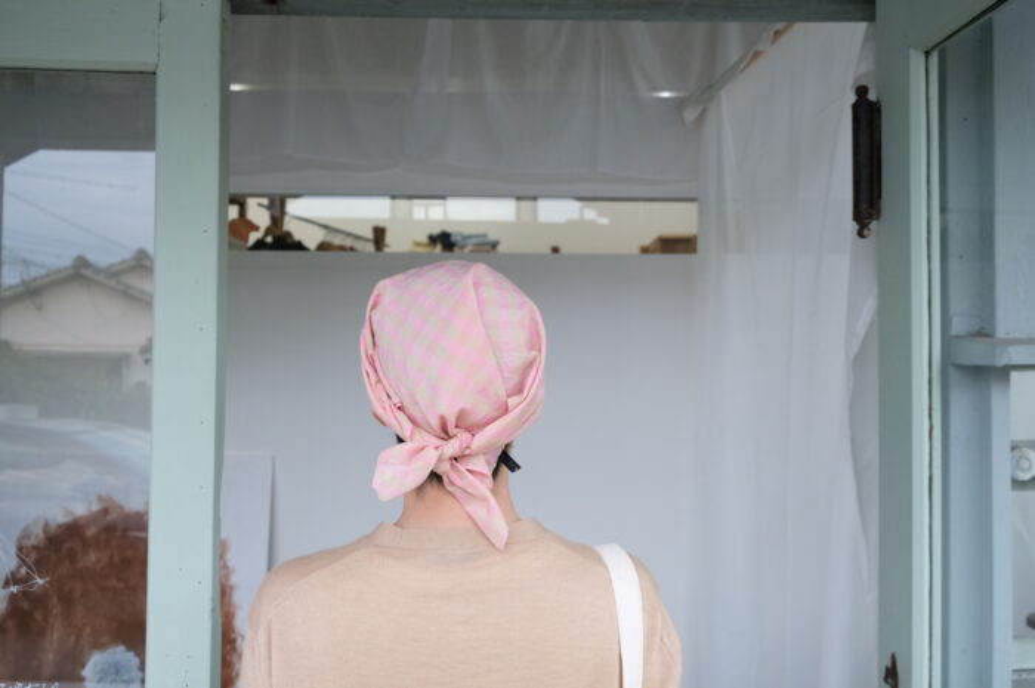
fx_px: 775
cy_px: 344
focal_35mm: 27
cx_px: 518
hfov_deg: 67.4
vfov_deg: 47.8
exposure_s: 1/125
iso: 2000
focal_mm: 18
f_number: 3.6
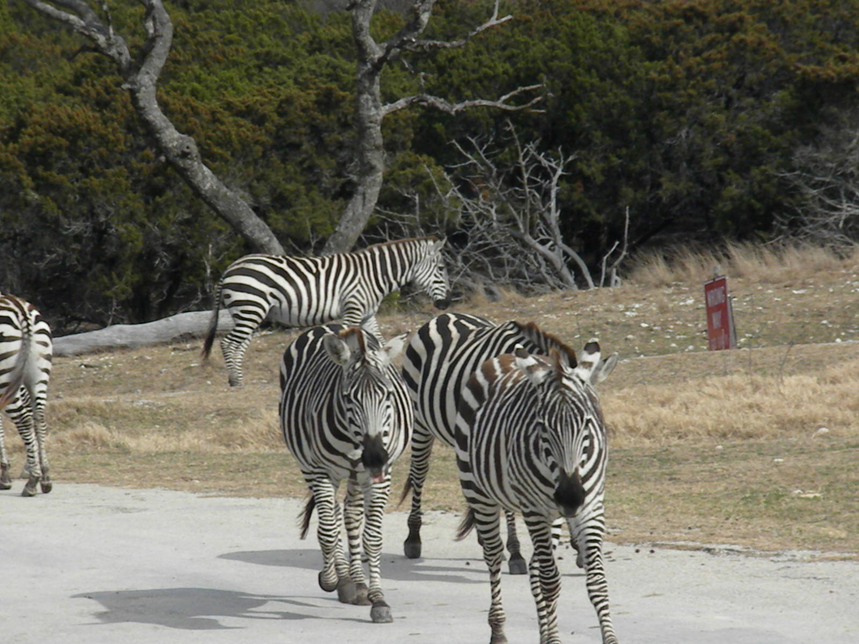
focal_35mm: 238
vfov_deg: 6.2
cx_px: 430
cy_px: 322
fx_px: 5906
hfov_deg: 8.3
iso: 640
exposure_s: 1/425
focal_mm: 42.1
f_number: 14
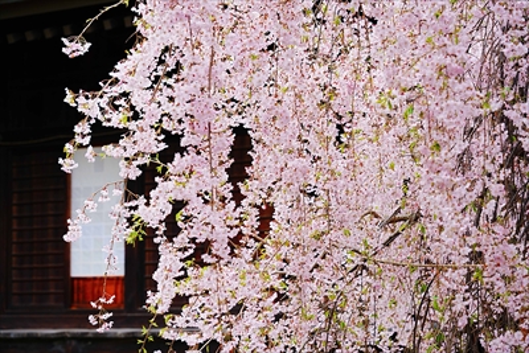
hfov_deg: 24.2
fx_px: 1235
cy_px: 176
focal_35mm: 84
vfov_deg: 16.3
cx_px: 264
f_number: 5.6
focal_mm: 84
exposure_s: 1/125
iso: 100
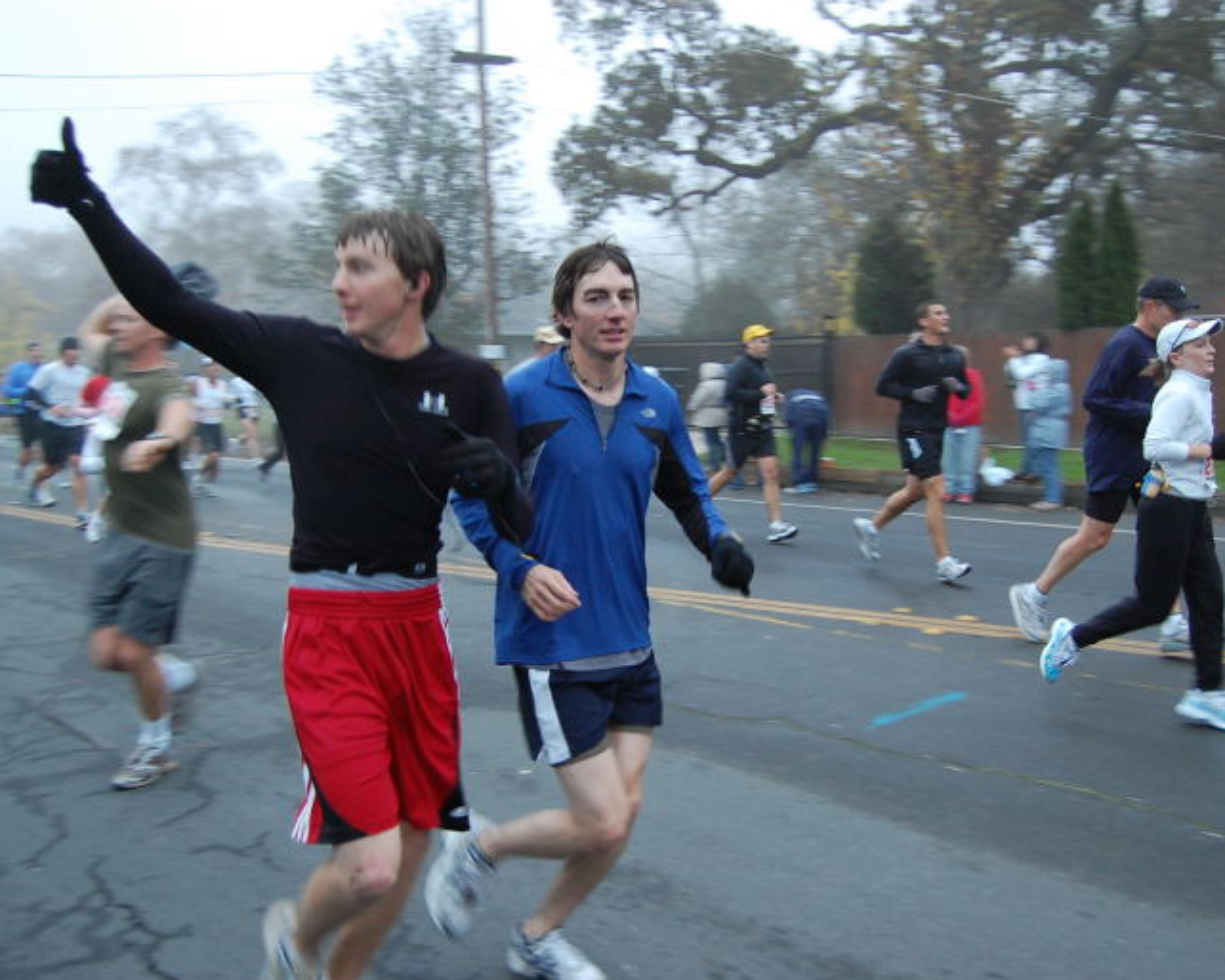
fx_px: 1269
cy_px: 503
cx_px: 637
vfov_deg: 42.2
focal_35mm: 35
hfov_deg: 51.5
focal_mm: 20
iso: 800
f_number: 3.8
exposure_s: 1/80
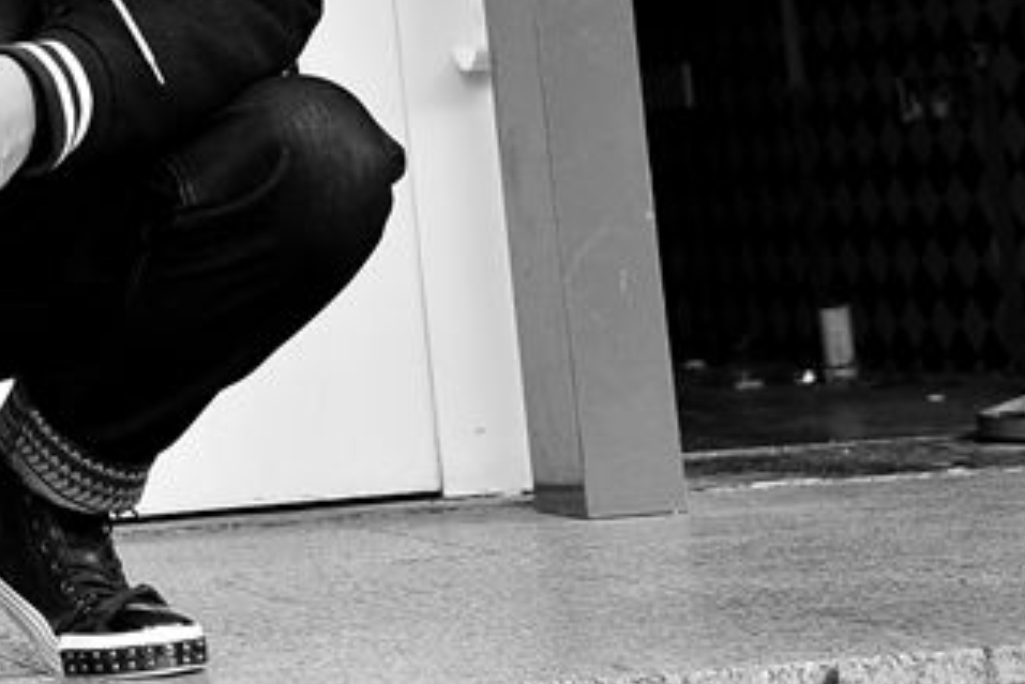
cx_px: -312
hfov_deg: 14.5
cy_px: -212
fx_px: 3845
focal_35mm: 135
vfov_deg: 10.0
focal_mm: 42
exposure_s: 1/500
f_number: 4
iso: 400
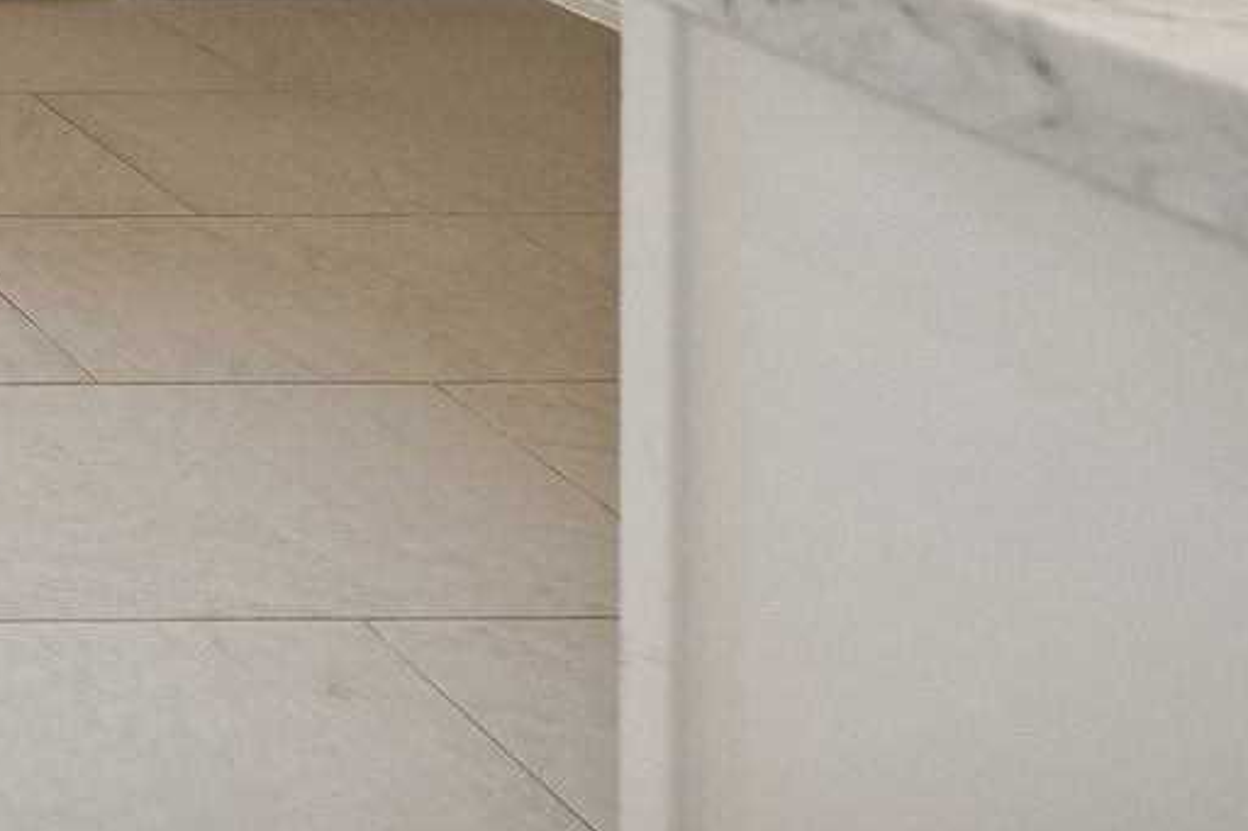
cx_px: -1131
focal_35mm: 52
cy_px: -737
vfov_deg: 18.8
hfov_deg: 20.7
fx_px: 1802
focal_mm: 13
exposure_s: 1/50
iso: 640
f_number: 8
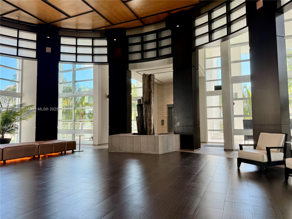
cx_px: 146
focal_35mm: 24
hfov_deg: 71.6
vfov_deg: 56.8
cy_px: 110
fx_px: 202
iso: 100
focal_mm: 6.76
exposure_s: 1/313
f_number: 1.78
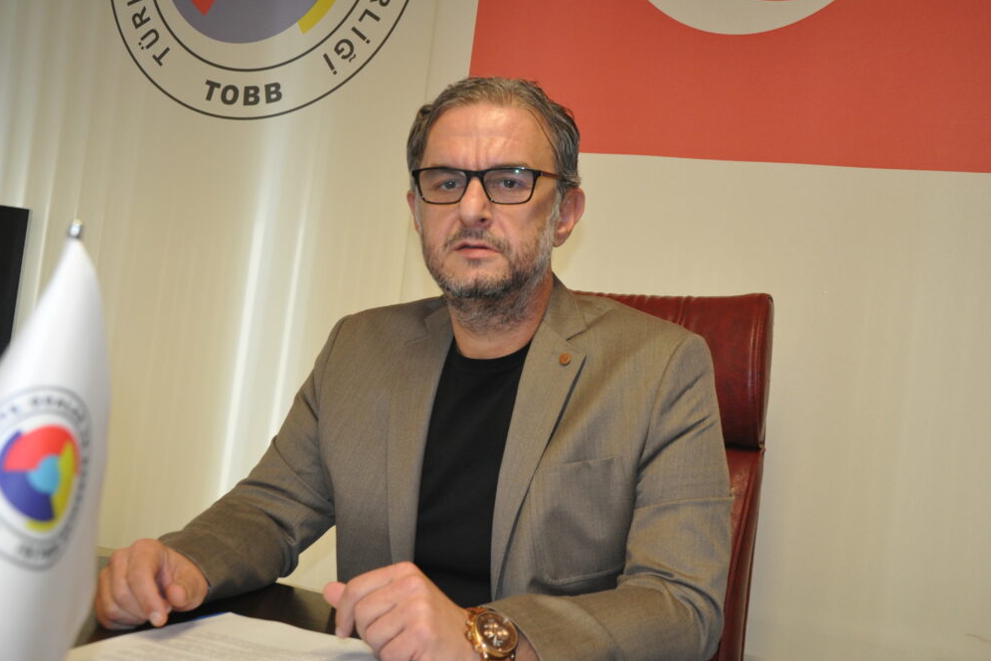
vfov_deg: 33.4
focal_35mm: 40
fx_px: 1101
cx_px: 503
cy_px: 327
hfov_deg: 48.5
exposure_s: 1/60
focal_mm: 26
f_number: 4
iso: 800
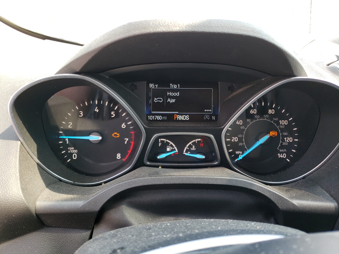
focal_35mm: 26
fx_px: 255
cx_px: 170
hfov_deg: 67.3
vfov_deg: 53.1
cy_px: 127
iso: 50
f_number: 1.5
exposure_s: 1/128
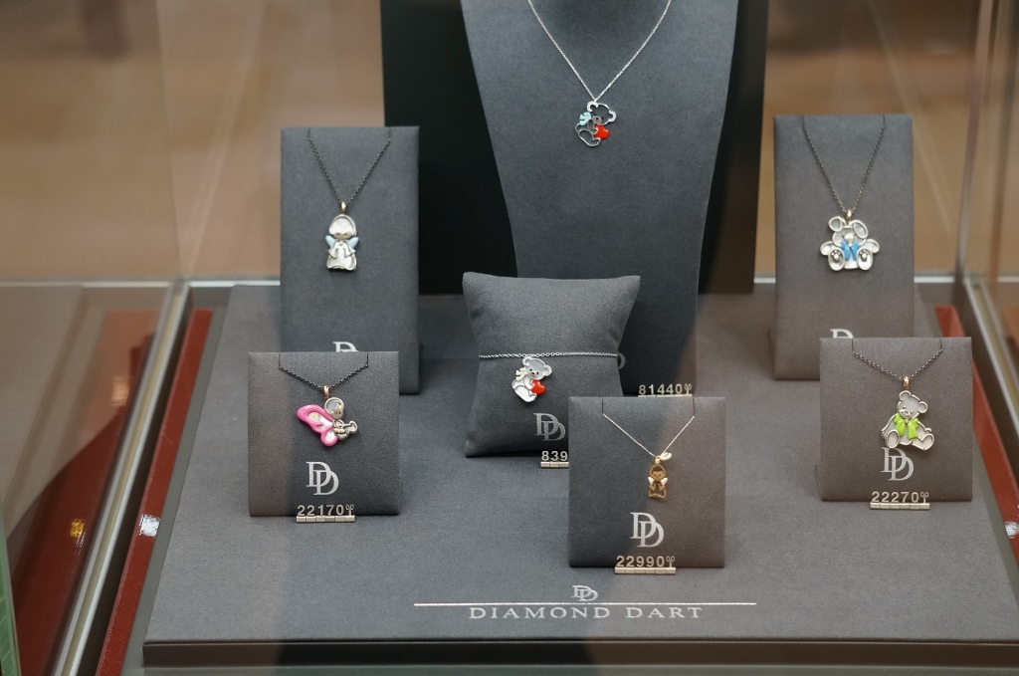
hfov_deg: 24.7
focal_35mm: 82
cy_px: 338
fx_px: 2331
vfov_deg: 16.5
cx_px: 510
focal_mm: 55
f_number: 4.5
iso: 800
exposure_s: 1/160
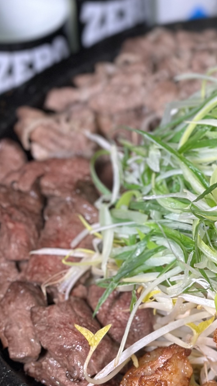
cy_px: 225
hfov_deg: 10.7
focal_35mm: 112
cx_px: 248
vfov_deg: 19.1
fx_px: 1146
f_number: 1.78
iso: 125
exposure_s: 1/60
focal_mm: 6.86
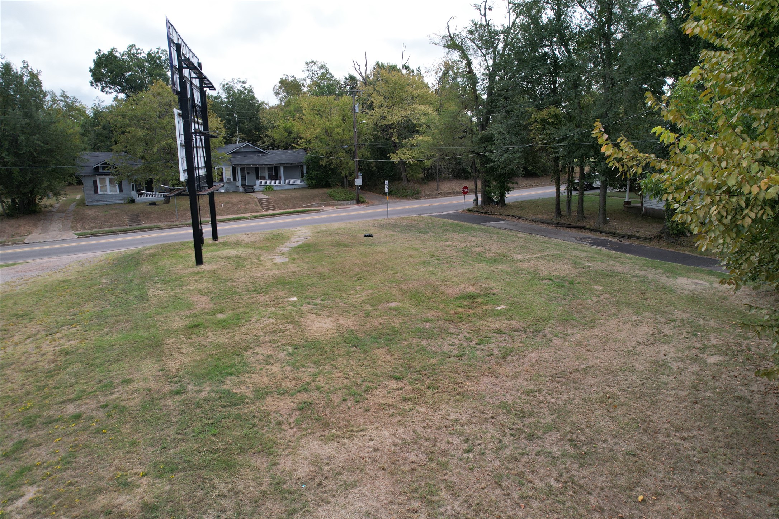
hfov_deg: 78.6
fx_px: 476
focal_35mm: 22
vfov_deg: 57.2
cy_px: 260
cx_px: 390
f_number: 2.8
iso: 200
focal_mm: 8.38
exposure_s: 1/2000
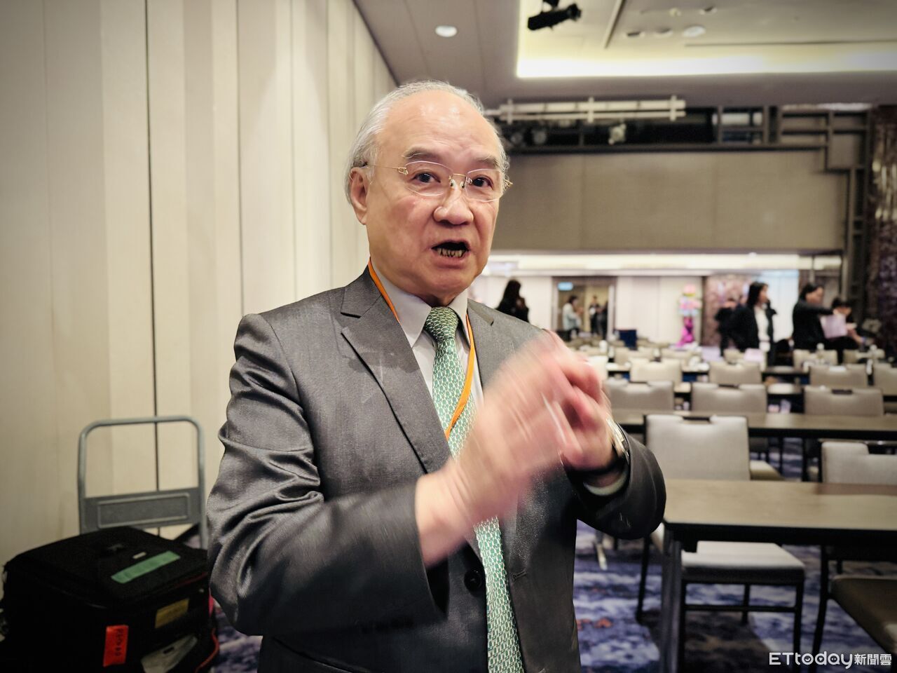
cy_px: 336
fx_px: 622
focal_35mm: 24
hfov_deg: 71.6
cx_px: 448
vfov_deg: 56.8
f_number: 1.78
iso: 500
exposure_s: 1/60
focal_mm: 6.76
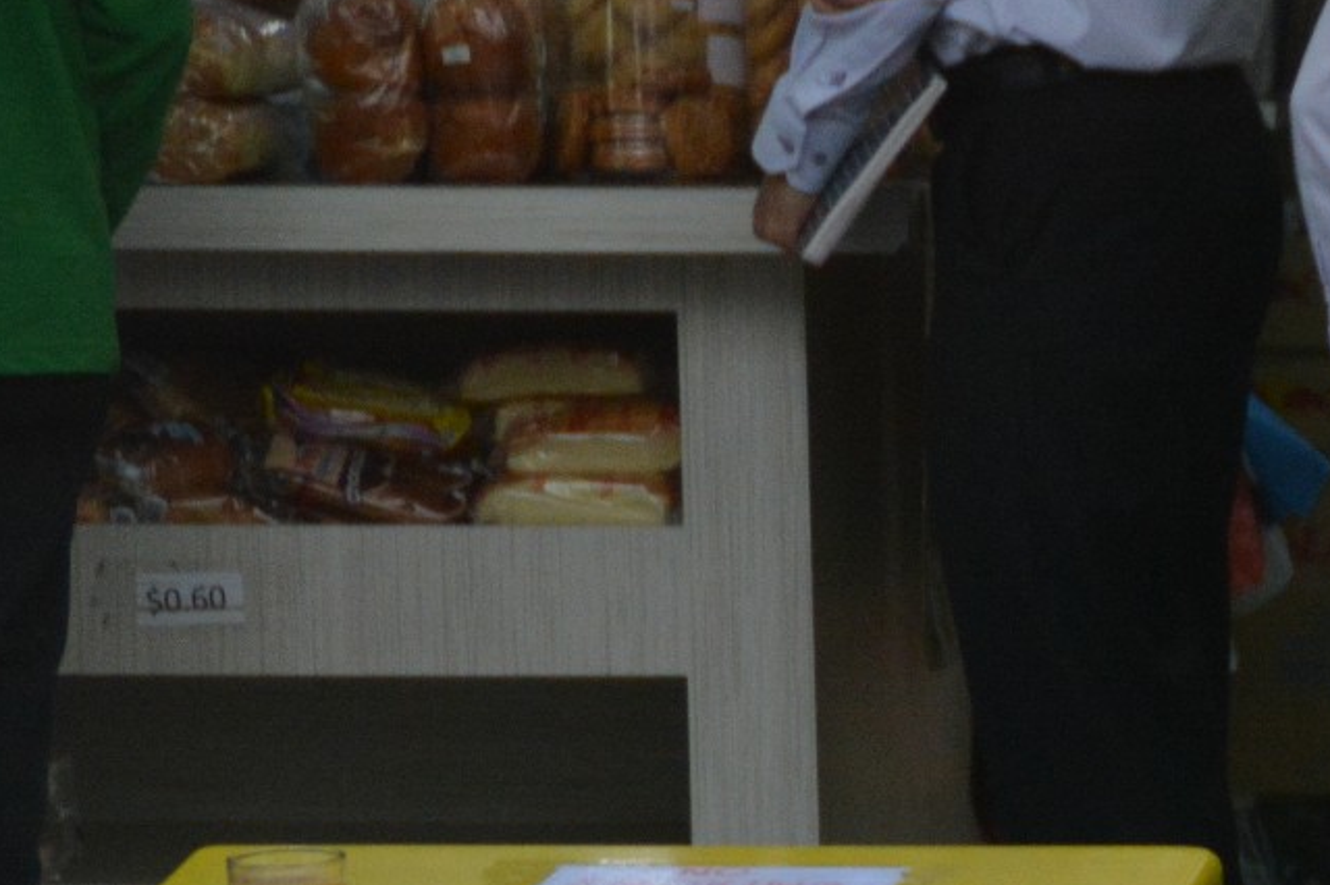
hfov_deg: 5.0
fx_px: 15250
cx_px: 1885
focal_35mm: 413
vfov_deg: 3.3
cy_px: 1270
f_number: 5.6
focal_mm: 86
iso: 1600
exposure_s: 1/320
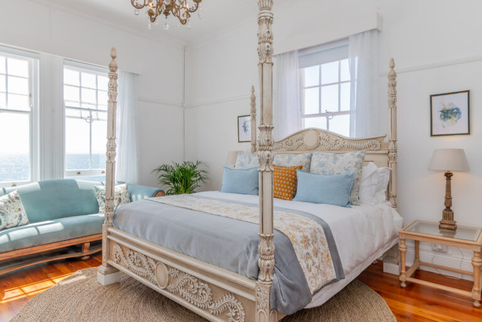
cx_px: 241
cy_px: 161
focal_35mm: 22
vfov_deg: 57.3
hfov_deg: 78.5
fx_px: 295
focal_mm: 22
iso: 125
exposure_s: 1/80
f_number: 9
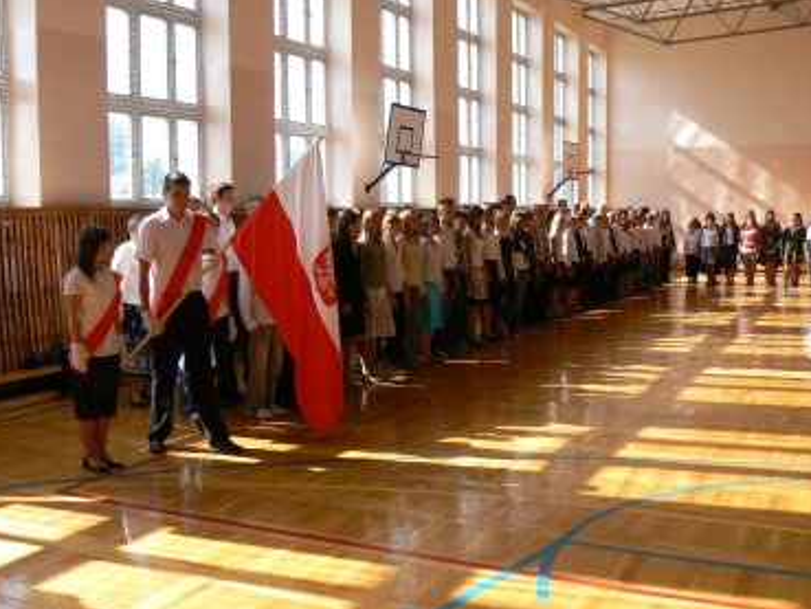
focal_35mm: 39
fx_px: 914
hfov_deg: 47.8
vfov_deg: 36.8
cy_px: 312
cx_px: 413
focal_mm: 6
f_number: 5
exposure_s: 1/100
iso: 80
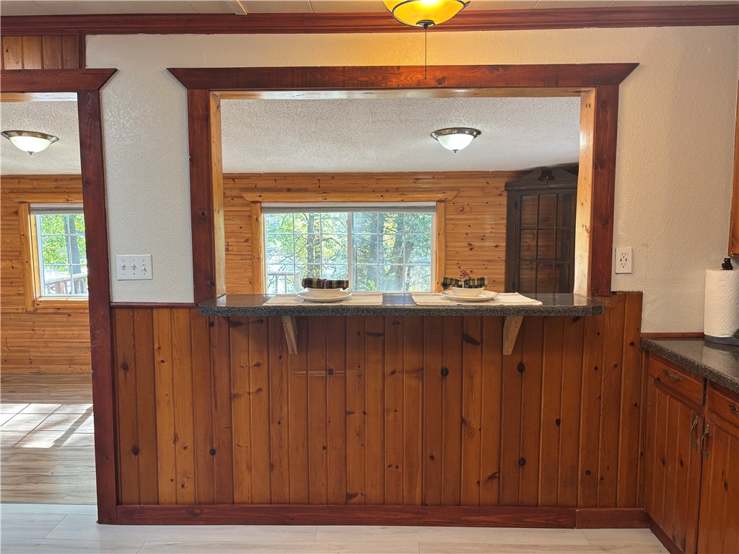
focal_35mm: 26
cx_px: 370
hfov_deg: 67.3
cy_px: 277
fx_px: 555
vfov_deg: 53.1
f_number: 1.6
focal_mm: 5.96
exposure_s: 1/120
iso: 125
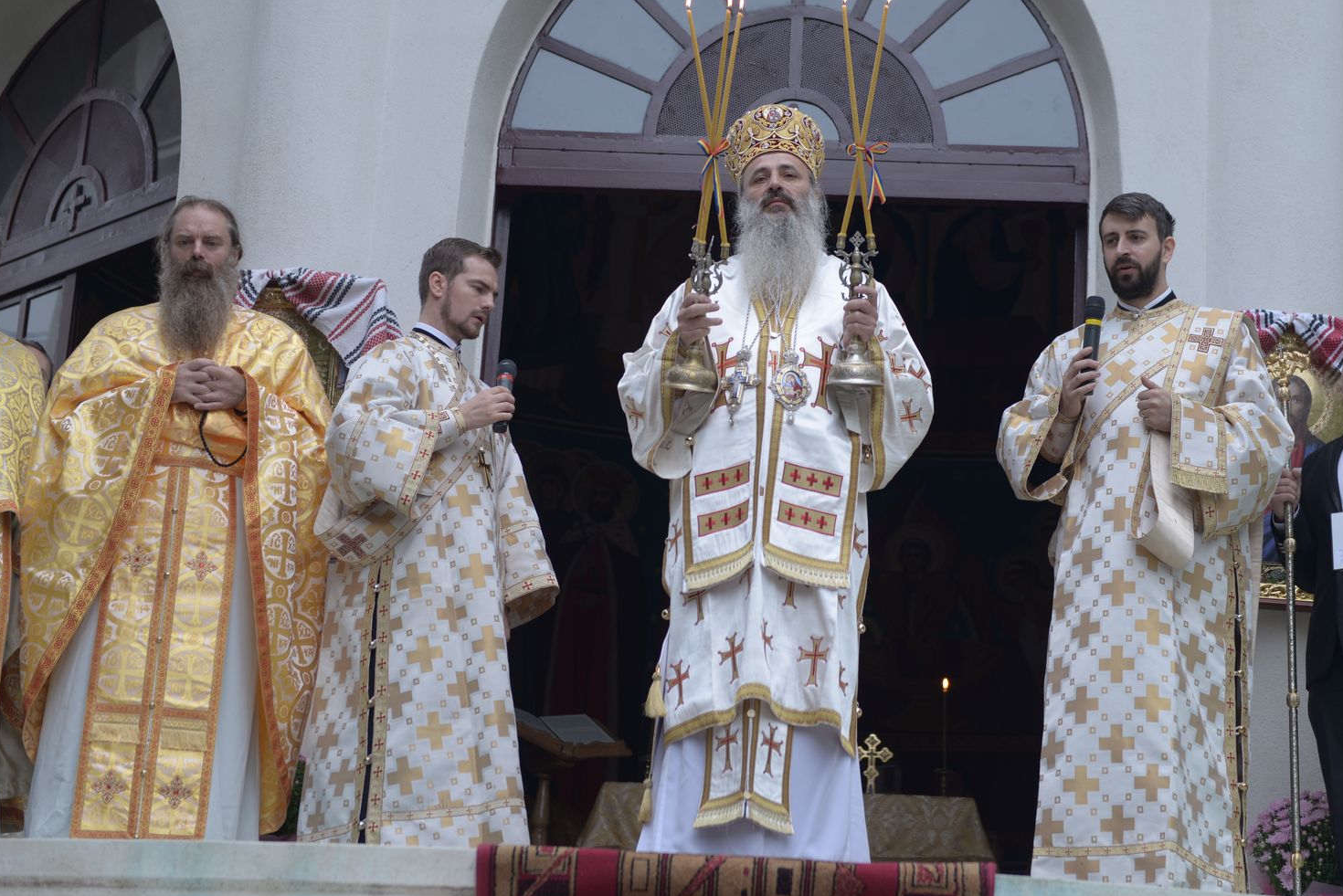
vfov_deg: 16.9
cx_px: 785
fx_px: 3022
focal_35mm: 81
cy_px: 379
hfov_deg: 25.0
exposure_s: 1/60
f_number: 2.8
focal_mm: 62
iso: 200
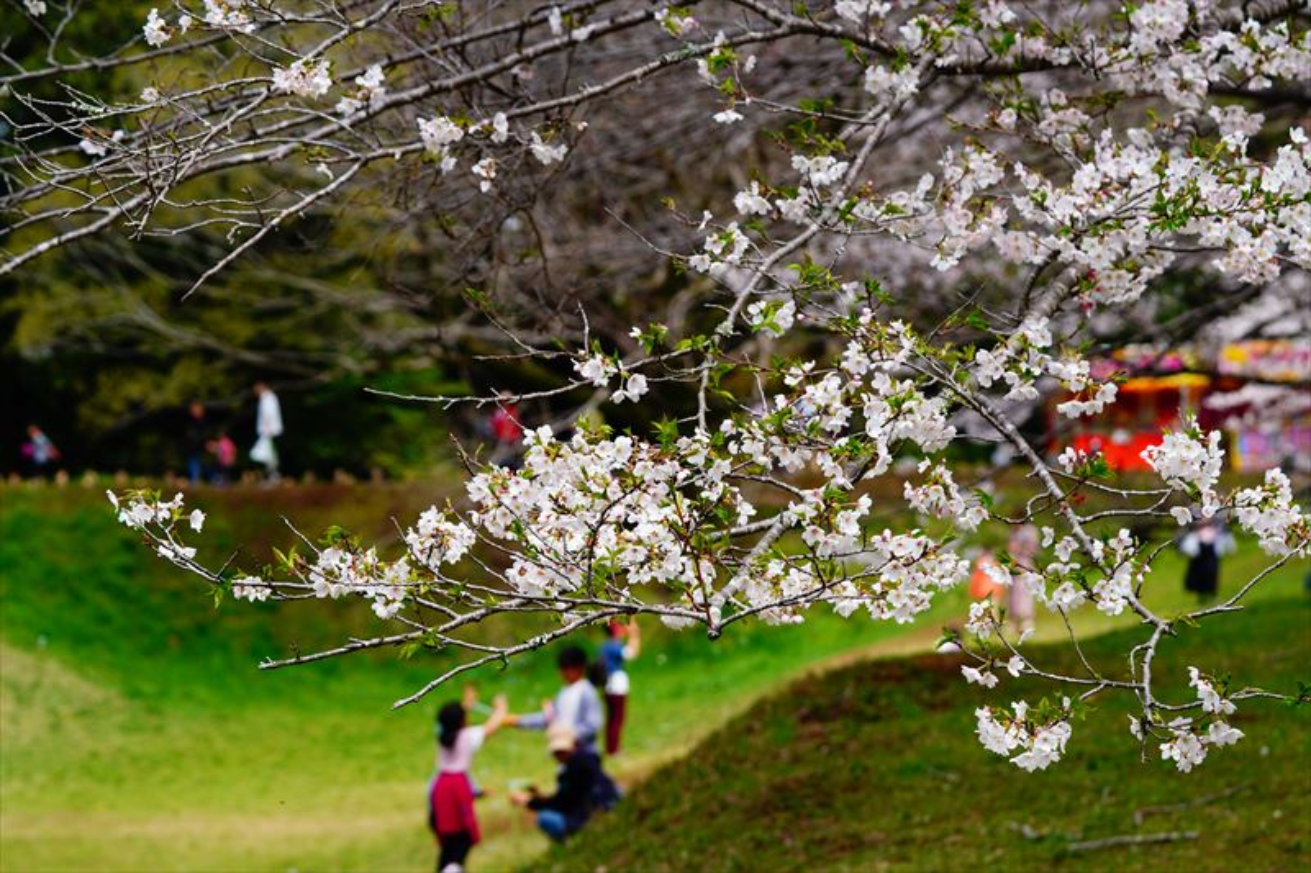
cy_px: 436
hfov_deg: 15.2
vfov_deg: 10.2
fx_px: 4915
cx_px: 656
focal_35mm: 135
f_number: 5
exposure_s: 1/500
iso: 100
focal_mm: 90
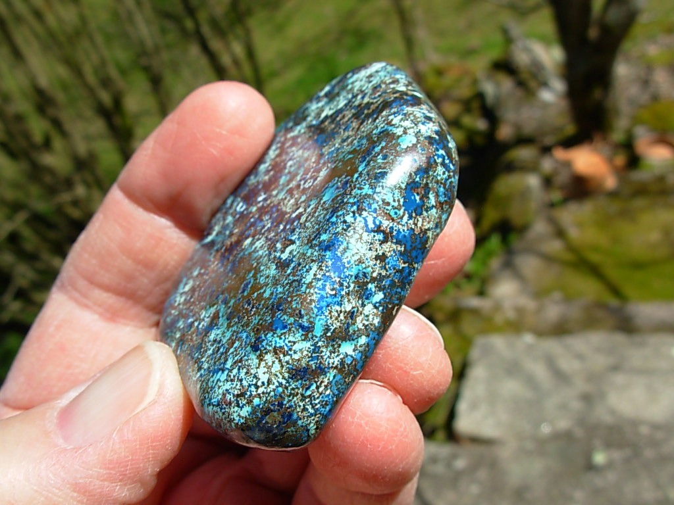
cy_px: 252
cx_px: 337
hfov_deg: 49.0
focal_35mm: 38
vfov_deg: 37.7
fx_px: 740
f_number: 4.9
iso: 50
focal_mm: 6.3
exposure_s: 1/512
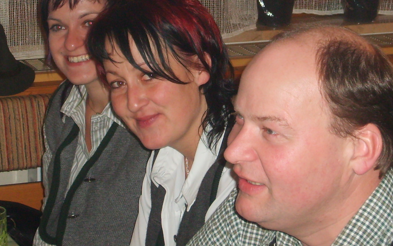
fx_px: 1285
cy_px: 41
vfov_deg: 10.9
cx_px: 218
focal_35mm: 120
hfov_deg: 17.4
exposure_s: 1/60
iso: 113
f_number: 3.6
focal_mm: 10.3
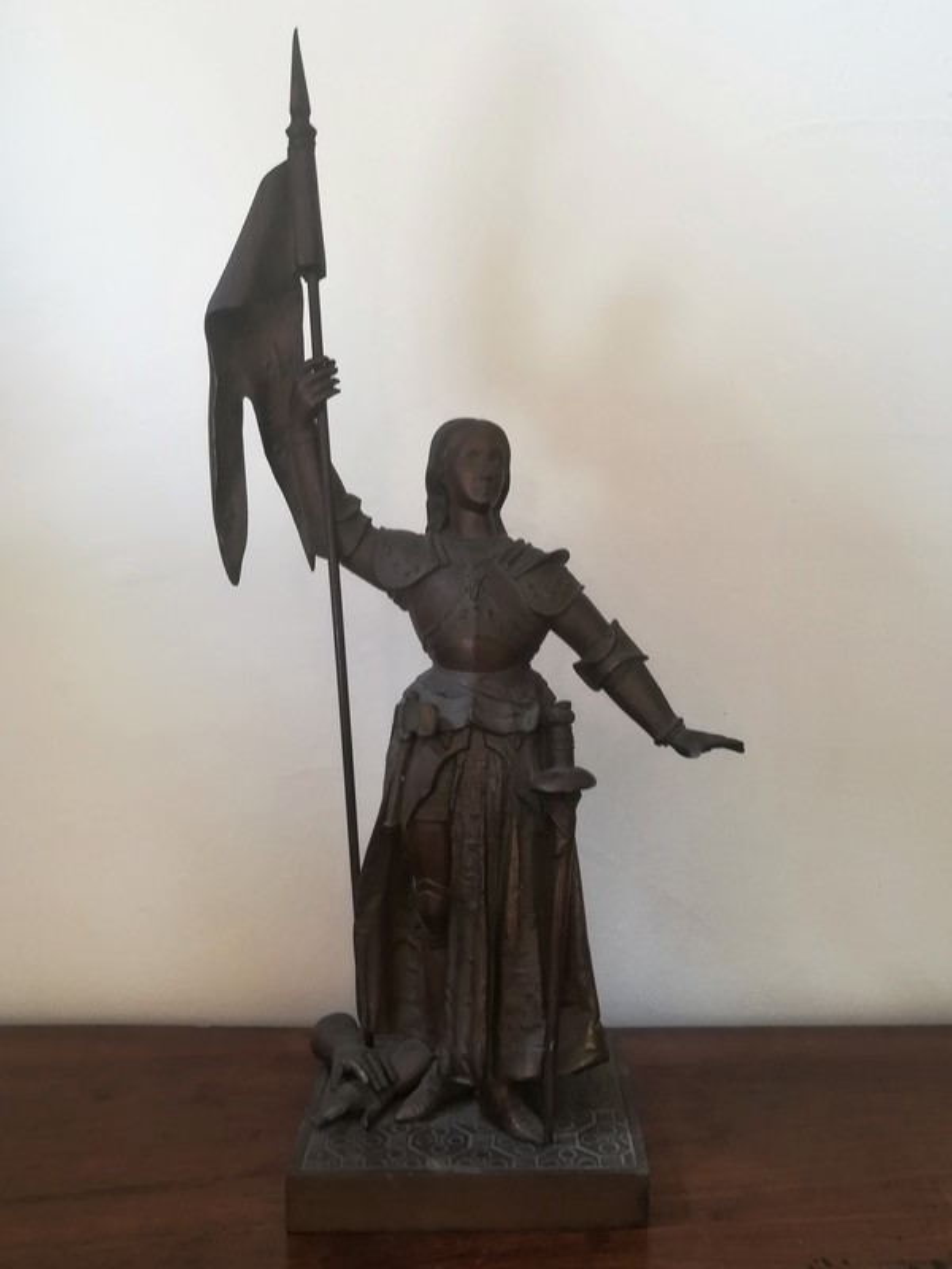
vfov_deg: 67.3
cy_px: 634
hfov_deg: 53.1
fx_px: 953
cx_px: 476
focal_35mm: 26
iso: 125
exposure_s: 1/30
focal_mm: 3.83
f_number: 2.2
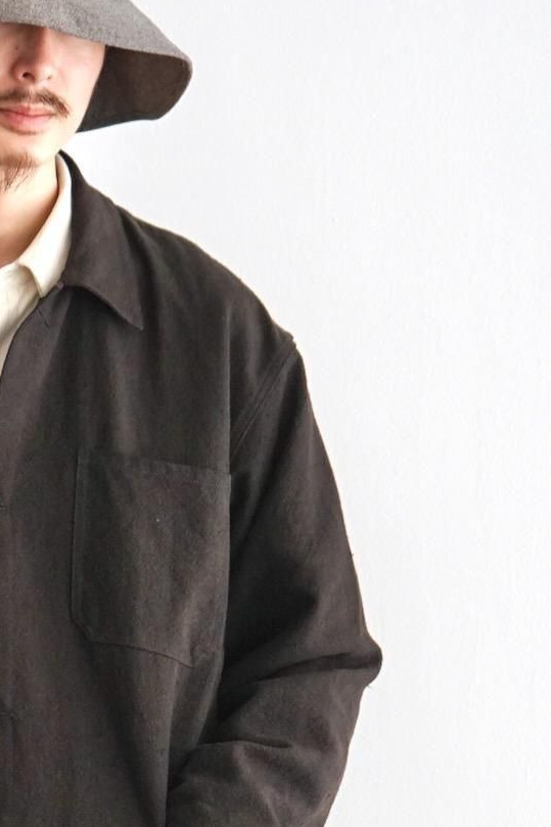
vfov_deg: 16.0
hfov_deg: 10.7
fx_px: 2914
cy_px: 689
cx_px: -6
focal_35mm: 127
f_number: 5
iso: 1000
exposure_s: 1/160
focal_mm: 57
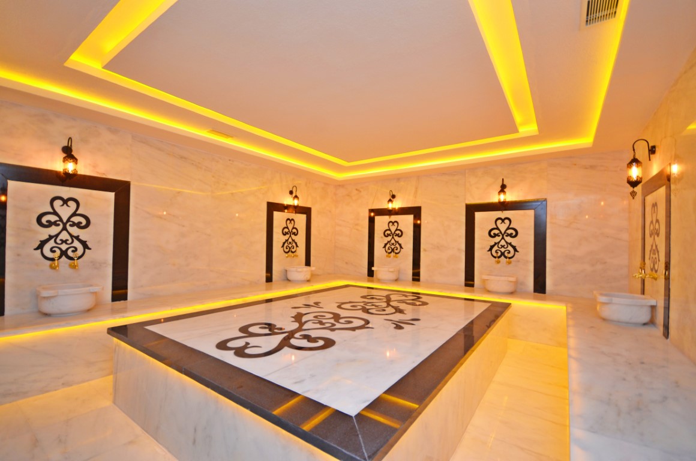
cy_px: 230
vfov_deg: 77.1
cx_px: 348
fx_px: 289
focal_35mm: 15
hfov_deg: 100.5
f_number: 4
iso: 360
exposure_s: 1/60
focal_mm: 10
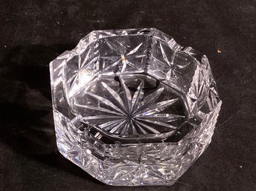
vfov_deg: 45.3
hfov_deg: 58.4
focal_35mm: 31
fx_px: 229
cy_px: 96
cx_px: 128
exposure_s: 1/60
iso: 250
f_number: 2.4
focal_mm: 3.3
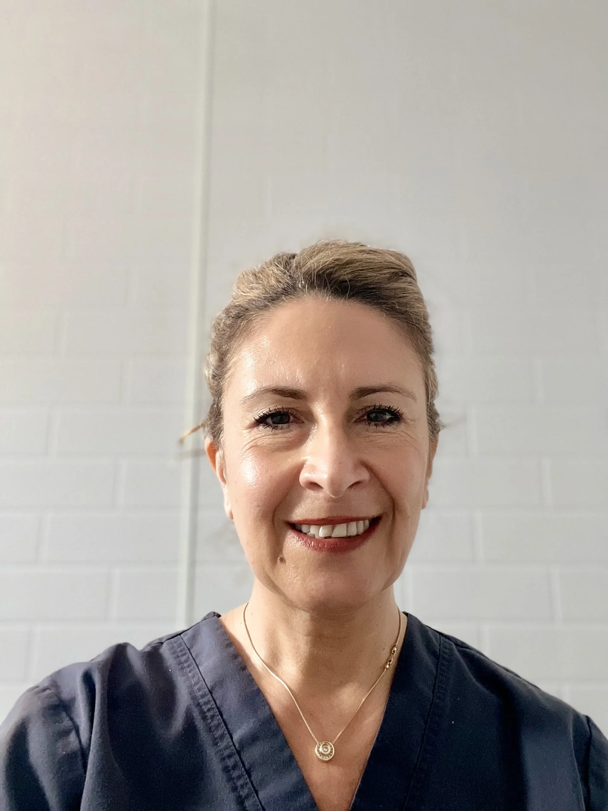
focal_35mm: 30
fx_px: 703
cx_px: 304
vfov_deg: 60.0
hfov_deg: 46.8
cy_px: 406
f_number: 2.2
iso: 400
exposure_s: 1/53
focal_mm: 2.71
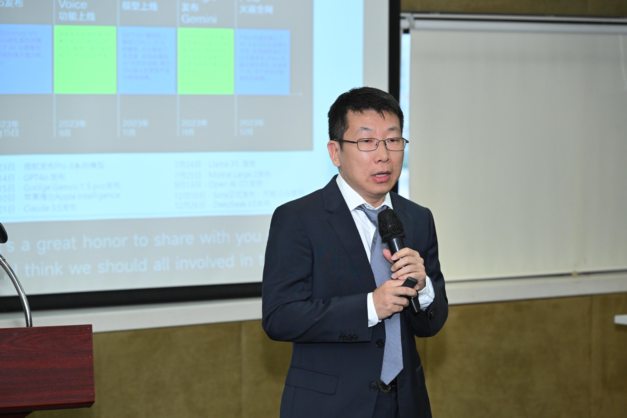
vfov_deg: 11.4
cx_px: 314
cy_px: 209
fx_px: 2090
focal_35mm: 120
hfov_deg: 17.1
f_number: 5.6
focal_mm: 120
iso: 3200
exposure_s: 1/200
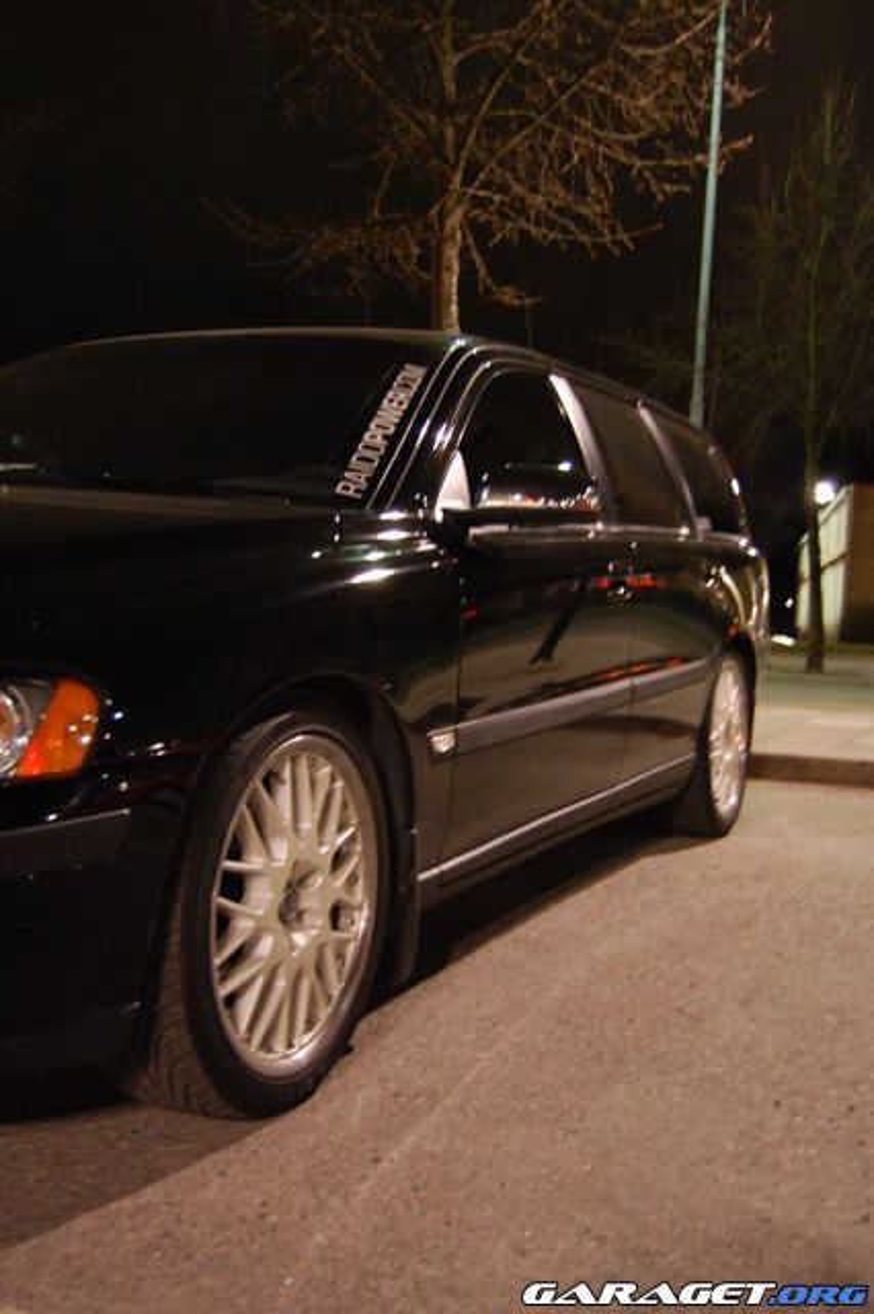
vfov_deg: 46.4
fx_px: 1531
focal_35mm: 42
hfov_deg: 31.9
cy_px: 657
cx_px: 437
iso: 1600
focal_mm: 28
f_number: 4.2
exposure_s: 1/4
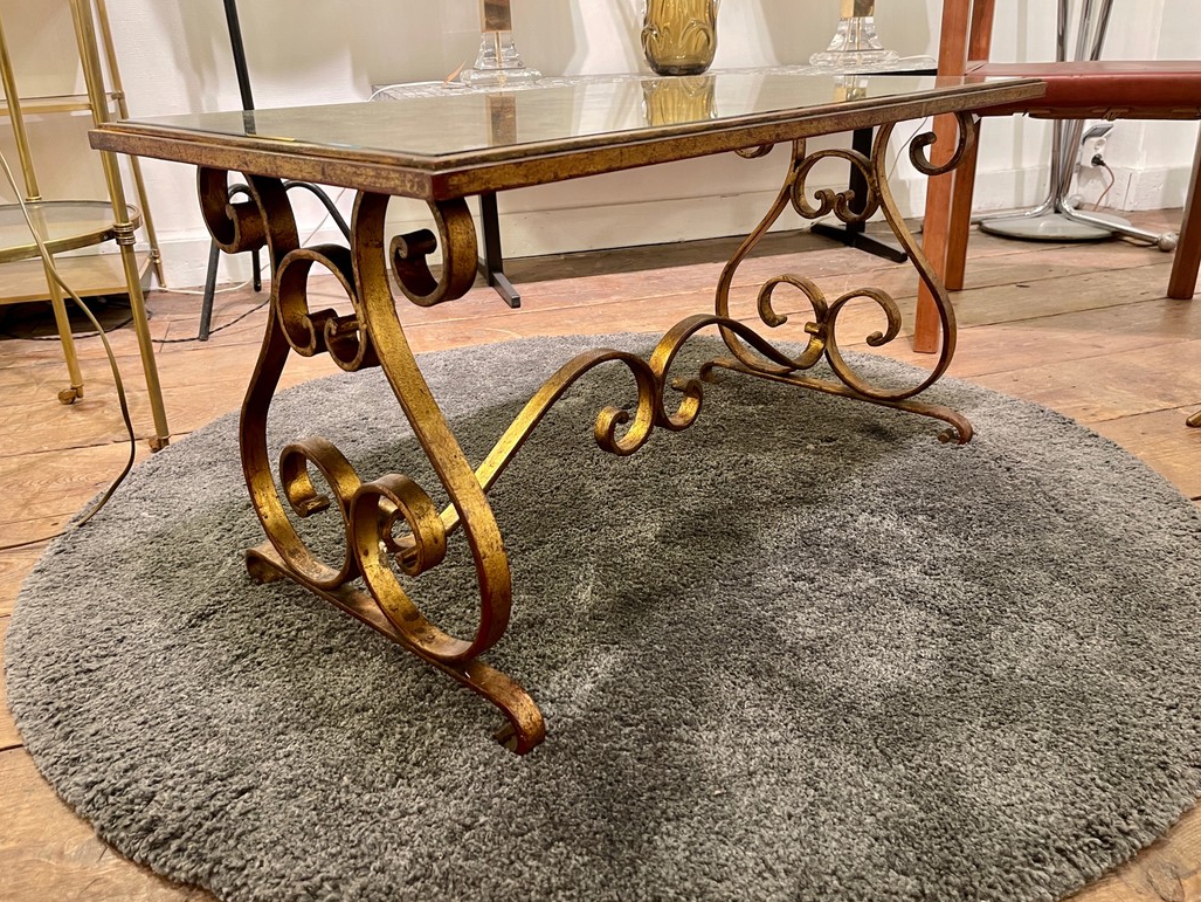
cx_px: 599
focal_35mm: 27
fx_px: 937
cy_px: 445
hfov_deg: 65.3
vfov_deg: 51.4
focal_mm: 5.1
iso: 250
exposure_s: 1/50
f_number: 1.6
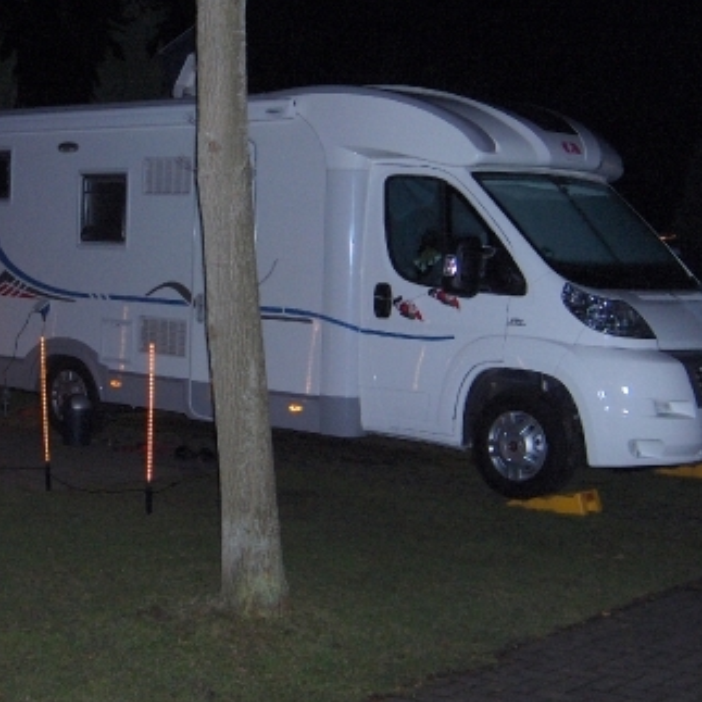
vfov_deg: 26.8
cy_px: 275
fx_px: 1468
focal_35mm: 64
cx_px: 220
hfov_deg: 26.7
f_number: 2.8
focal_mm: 8
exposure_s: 1/60
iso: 200
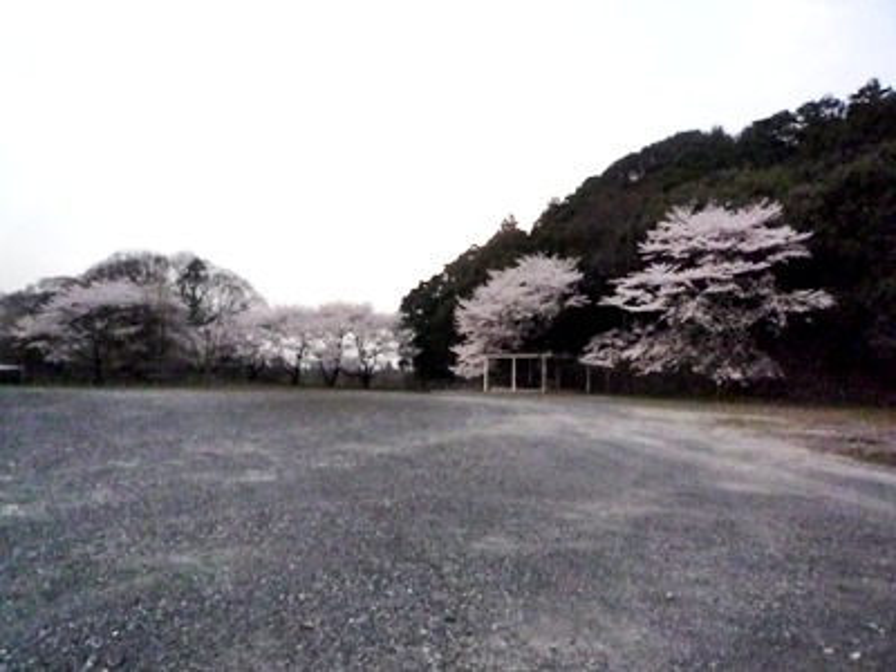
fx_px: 647
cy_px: 336
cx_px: 448
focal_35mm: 25
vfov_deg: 54.9
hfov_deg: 69.4
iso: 2500
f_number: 5.6
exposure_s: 1/800
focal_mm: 4.4
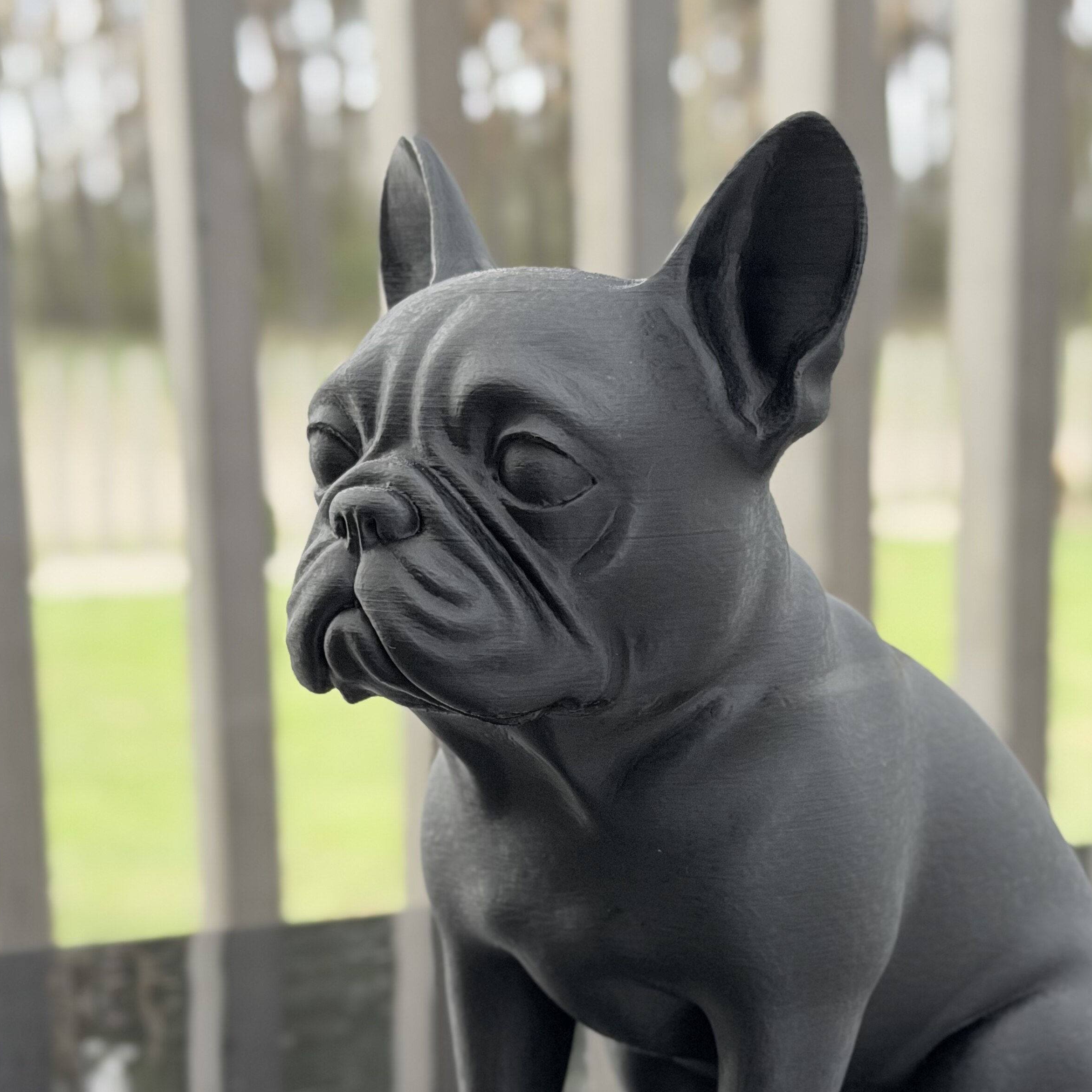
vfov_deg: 23.5
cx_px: 648
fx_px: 2605
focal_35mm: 73
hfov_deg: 23.6
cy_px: 803
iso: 64
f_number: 1.78
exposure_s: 1/1838
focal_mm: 6.76
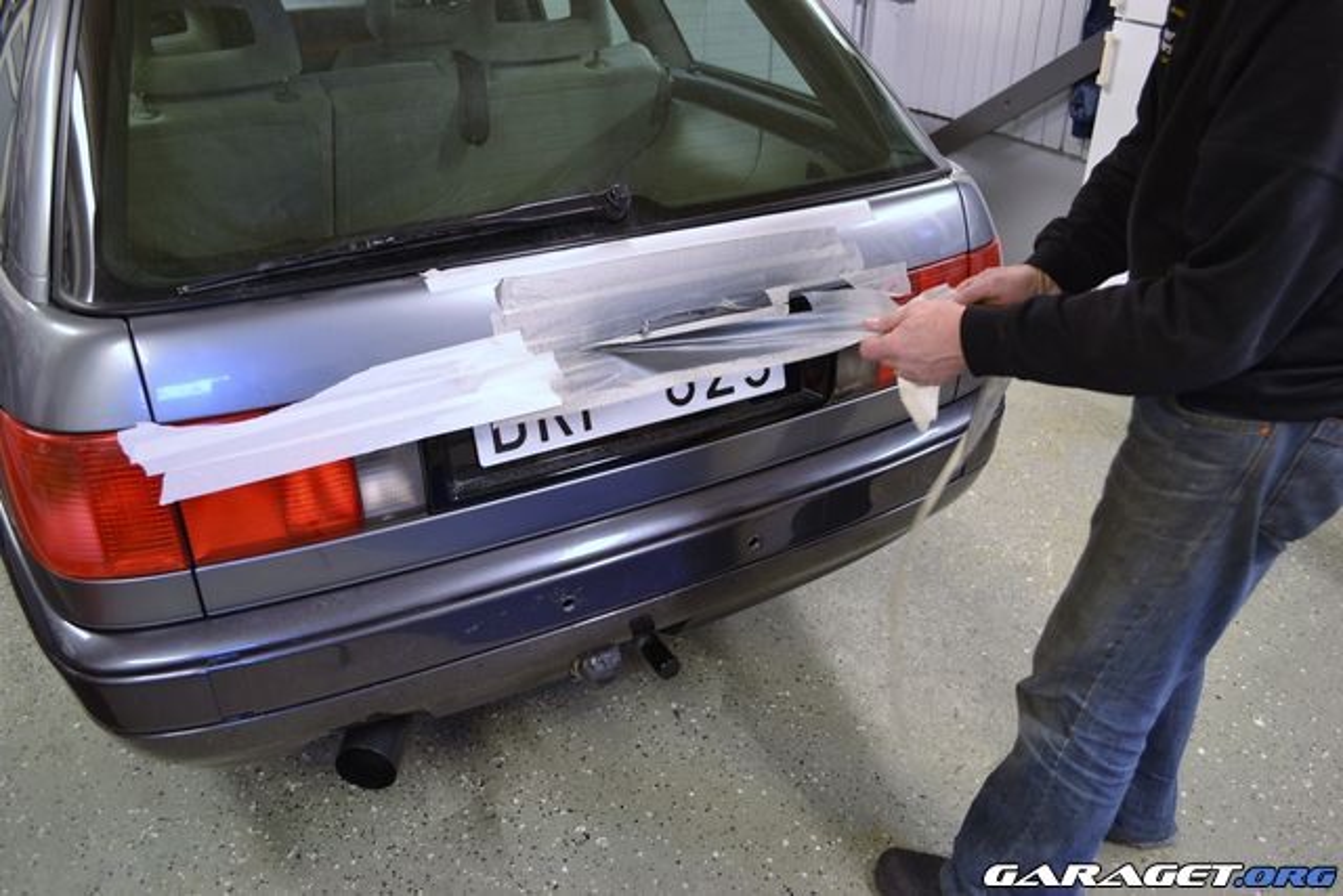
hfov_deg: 67.4
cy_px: 448
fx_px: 1007
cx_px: 672
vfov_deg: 48.0
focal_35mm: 27
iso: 100
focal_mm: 18
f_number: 3.5
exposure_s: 1/5
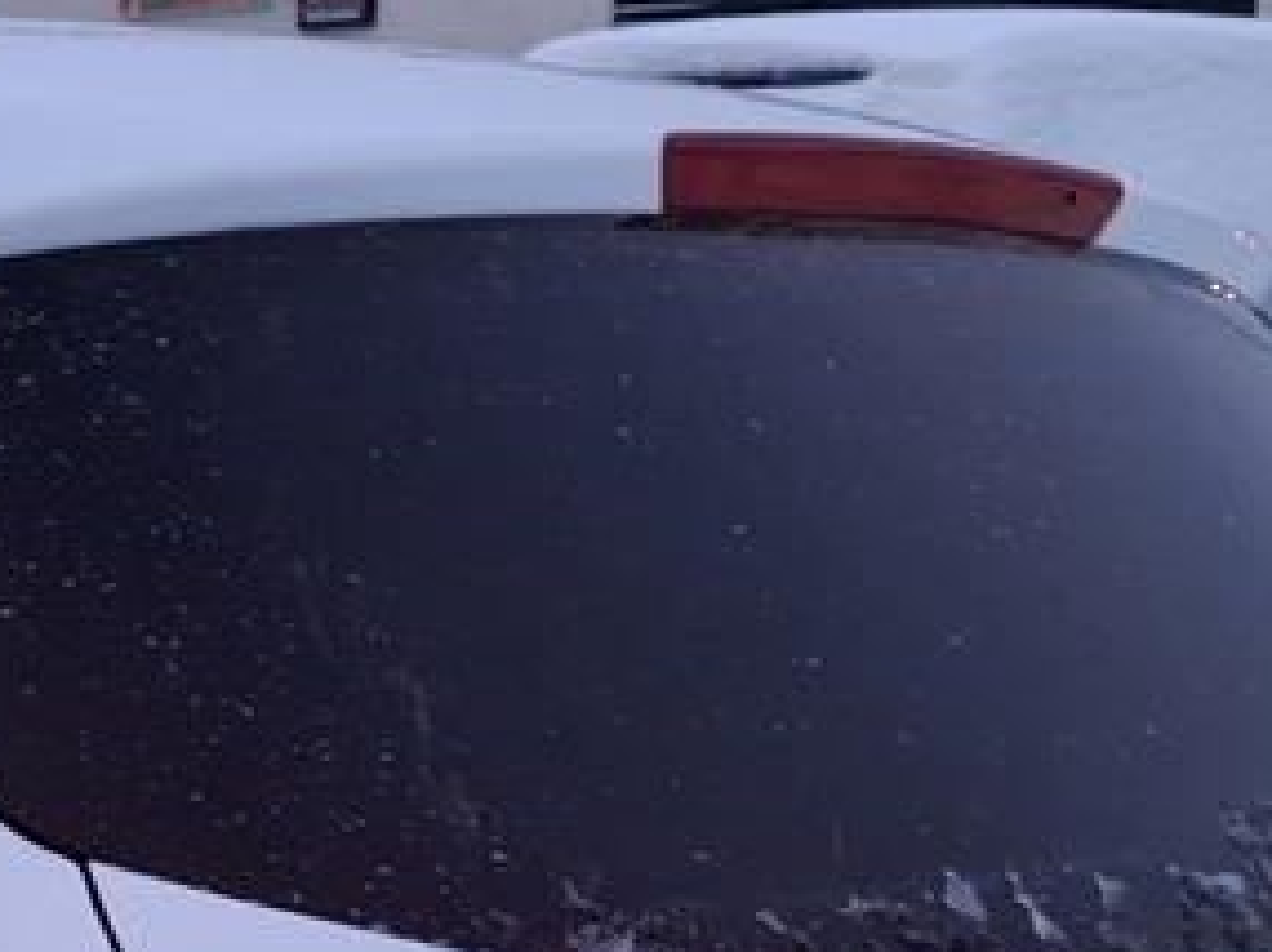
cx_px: -418
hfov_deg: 16.0
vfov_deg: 12.0
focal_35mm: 116
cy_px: 1566
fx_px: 4259
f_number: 1.8
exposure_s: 1/50
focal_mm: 5.54
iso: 200
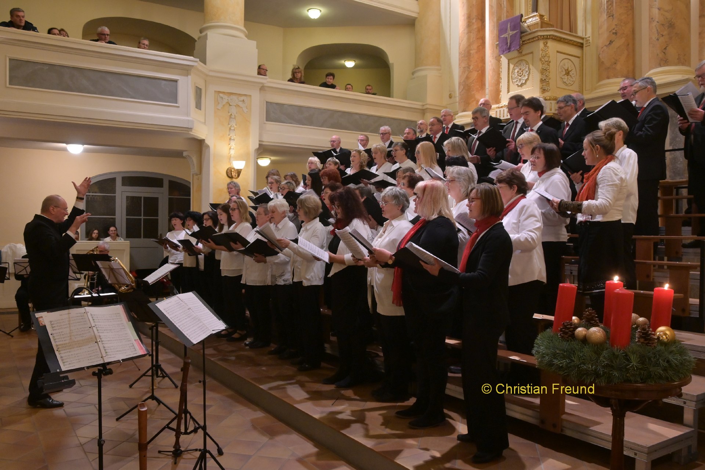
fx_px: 617
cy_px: 235
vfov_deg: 41.7
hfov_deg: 59.5
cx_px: 352
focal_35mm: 32
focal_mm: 21
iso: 1600
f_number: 5.6
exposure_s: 1/60
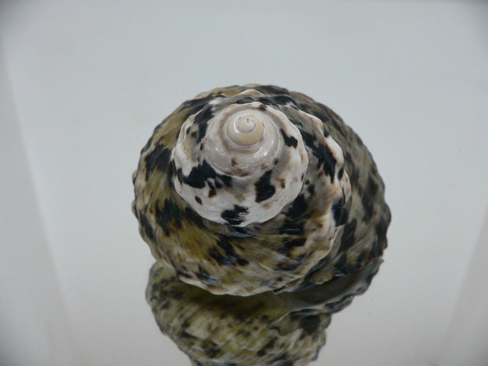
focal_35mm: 35
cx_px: 244
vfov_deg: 40.7
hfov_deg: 52.6
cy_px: 183
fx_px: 493
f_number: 2.8
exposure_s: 1/50
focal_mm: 4.6
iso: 200
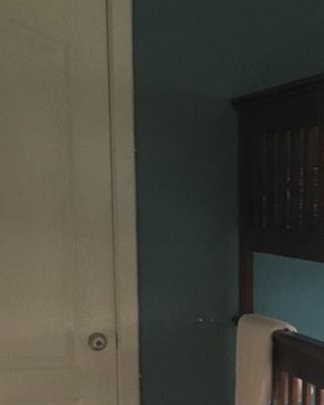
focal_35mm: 85
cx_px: 414
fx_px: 1019
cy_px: 441
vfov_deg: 21.4
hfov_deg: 17.1
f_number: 2.2
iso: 125
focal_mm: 4.15
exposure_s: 1/30
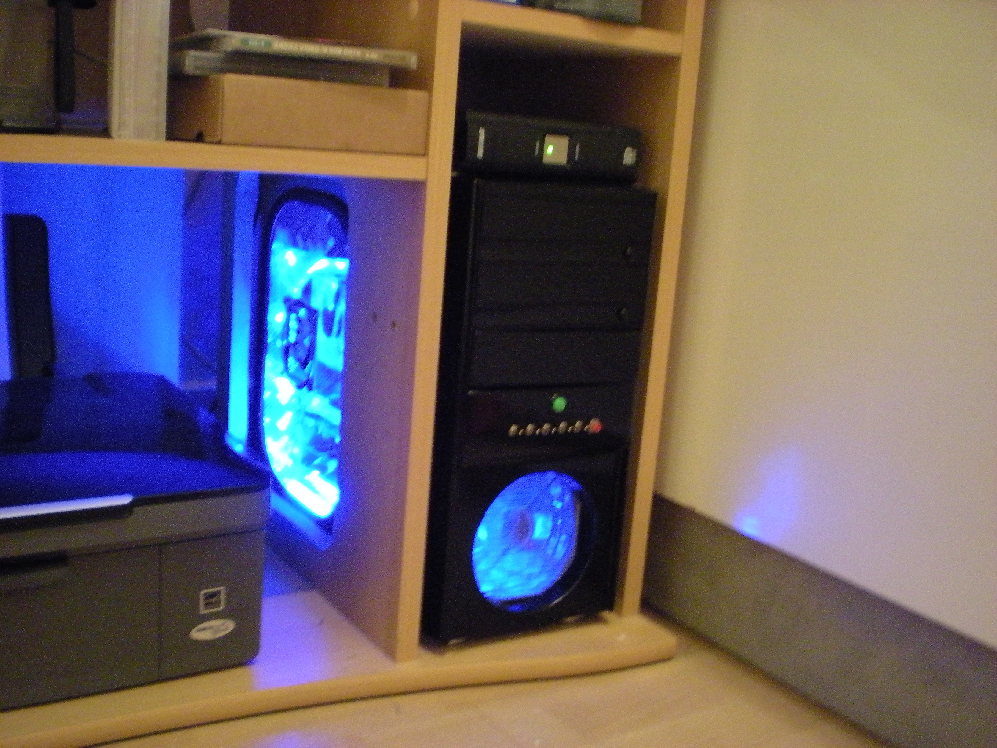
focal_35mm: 38
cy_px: 374
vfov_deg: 37.7
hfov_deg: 49.0
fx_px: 1094
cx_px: 498
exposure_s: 1/7.8
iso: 800
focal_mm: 6.3
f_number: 3.1
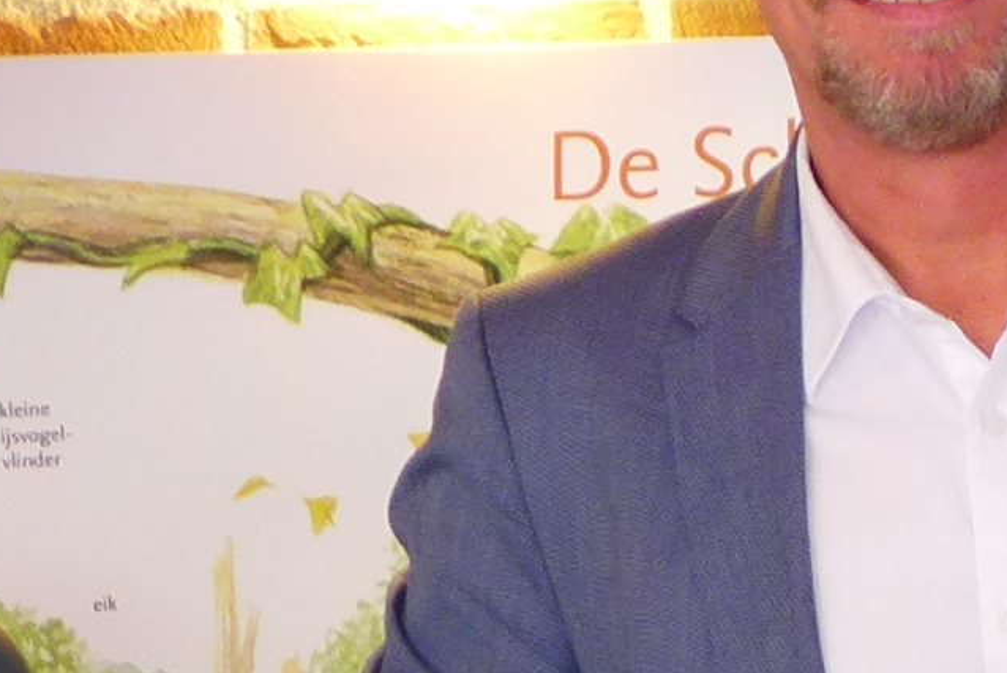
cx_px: 1645
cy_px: 1161
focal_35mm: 207
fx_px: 5793
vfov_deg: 6.5
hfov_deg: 9.6
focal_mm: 6.9
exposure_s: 1/60
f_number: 1.6
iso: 200
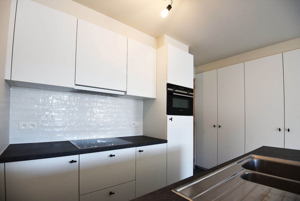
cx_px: 150
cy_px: 100
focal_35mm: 16
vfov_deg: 73.9
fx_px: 134
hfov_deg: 96.7
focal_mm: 16
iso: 400
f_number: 5
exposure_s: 1/100
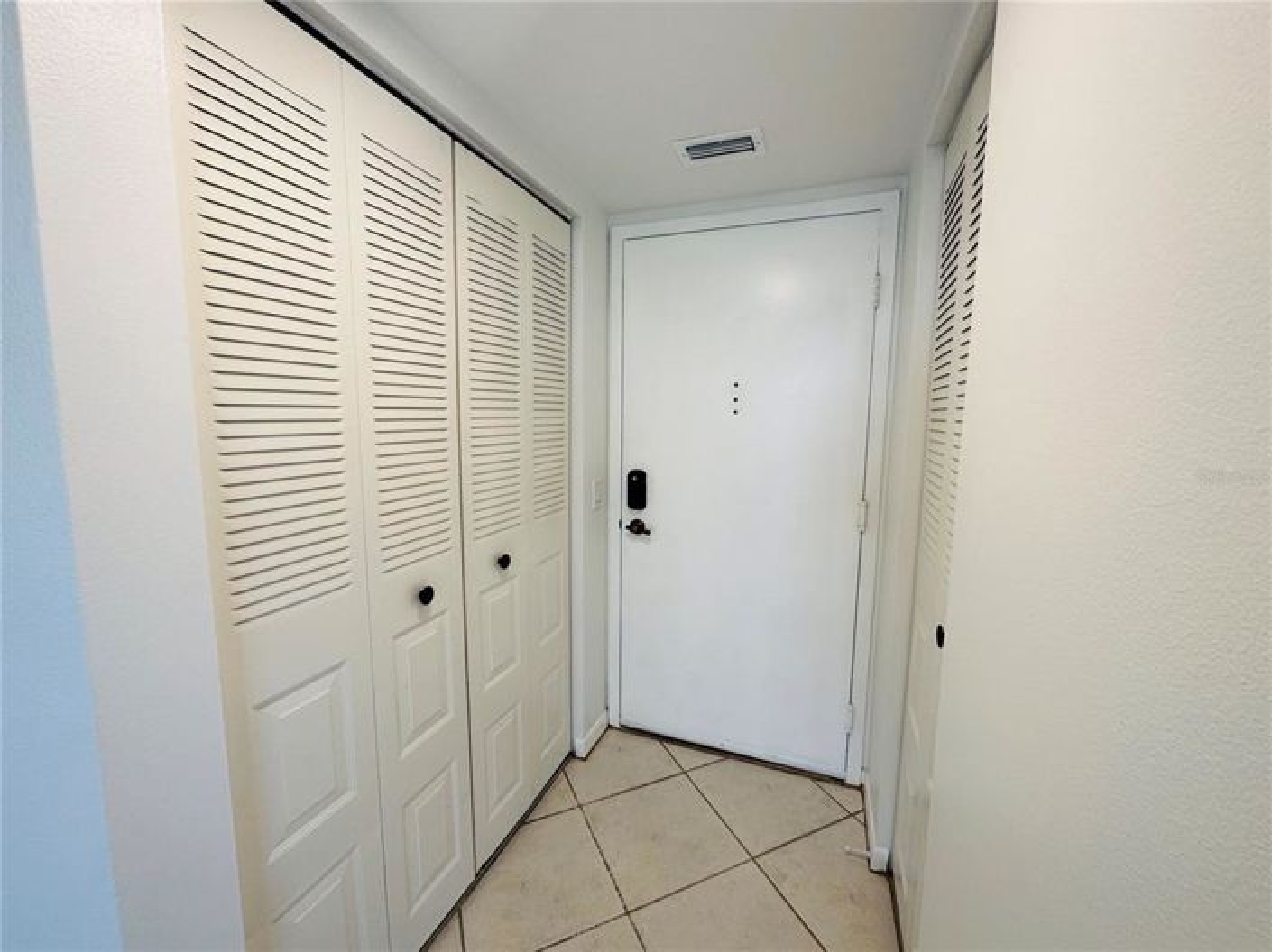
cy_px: 476
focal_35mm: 14
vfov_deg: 85.6
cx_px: 636
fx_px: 514
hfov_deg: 102.1
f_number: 2.2
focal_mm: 2.22
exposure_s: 1/120
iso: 100
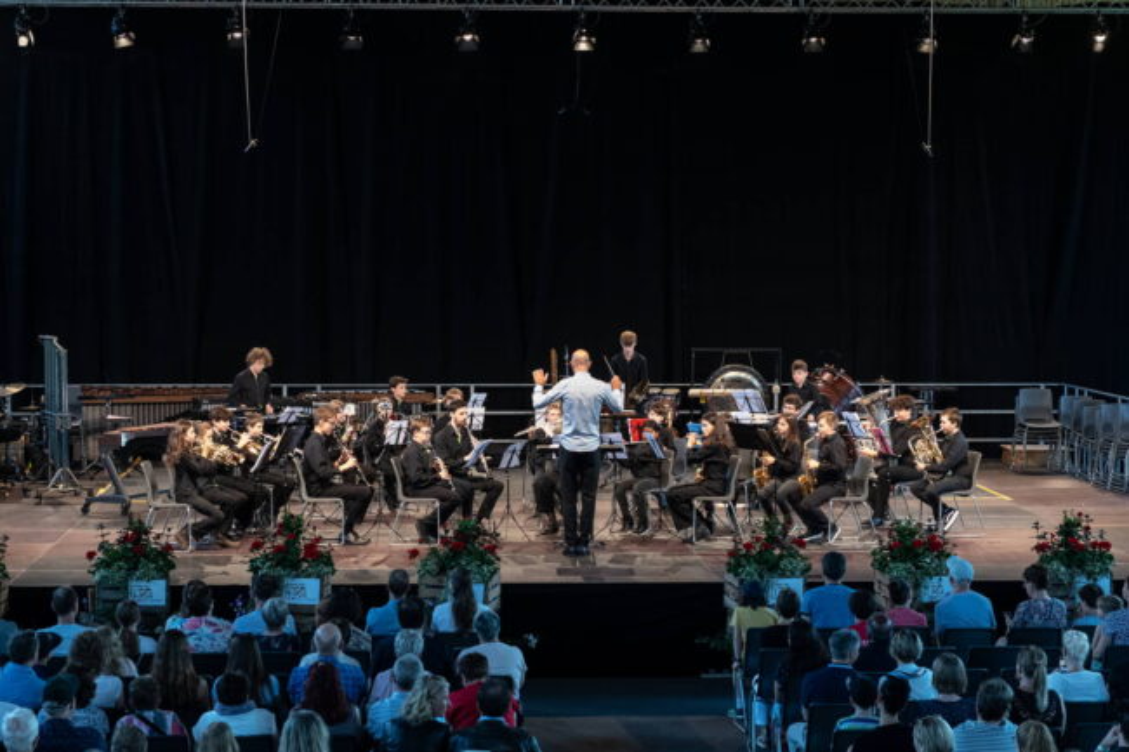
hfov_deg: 28.9
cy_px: 376
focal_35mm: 70
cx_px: 564
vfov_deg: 19.4
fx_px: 2195
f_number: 6.7
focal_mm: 70
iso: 4000
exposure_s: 1/90
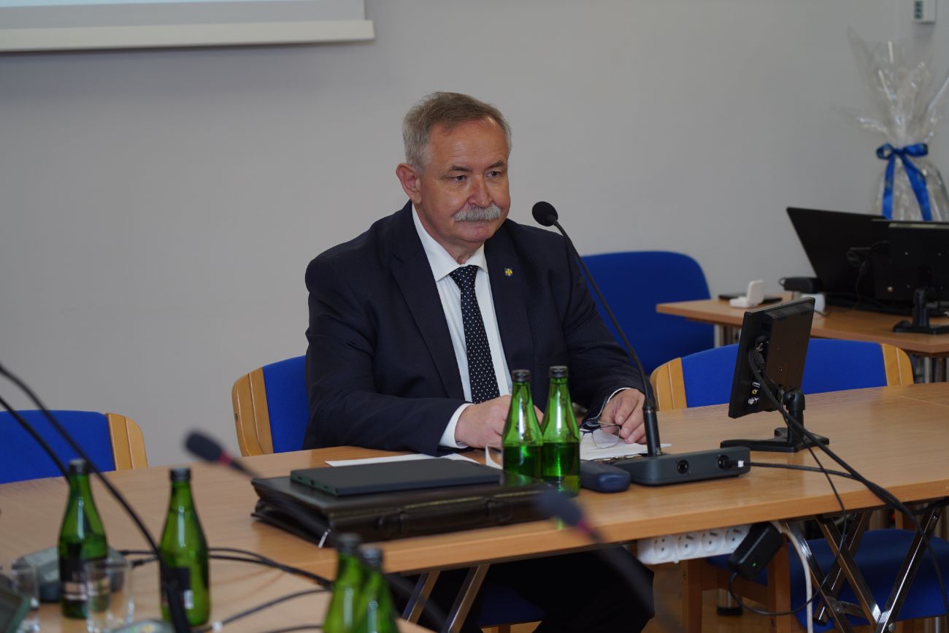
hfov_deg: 19.5
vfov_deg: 13.0
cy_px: 316
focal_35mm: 105
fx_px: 2768
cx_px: 474
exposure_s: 1/100
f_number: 4
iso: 200
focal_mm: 105
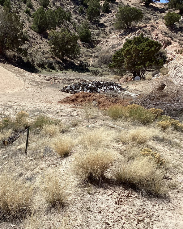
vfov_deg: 37.9
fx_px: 332
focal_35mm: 49
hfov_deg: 30.4
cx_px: 50
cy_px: 137
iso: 25
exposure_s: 1/1812
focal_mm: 3.3
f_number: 2.4
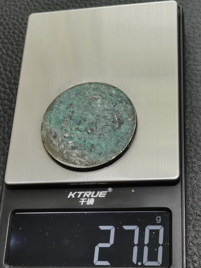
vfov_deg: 29.0
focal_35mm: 67
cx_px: 100
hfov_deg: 21.9
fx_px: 519
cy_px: 134
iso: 100
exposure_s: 1/100
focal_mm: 5.58
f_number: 1.8
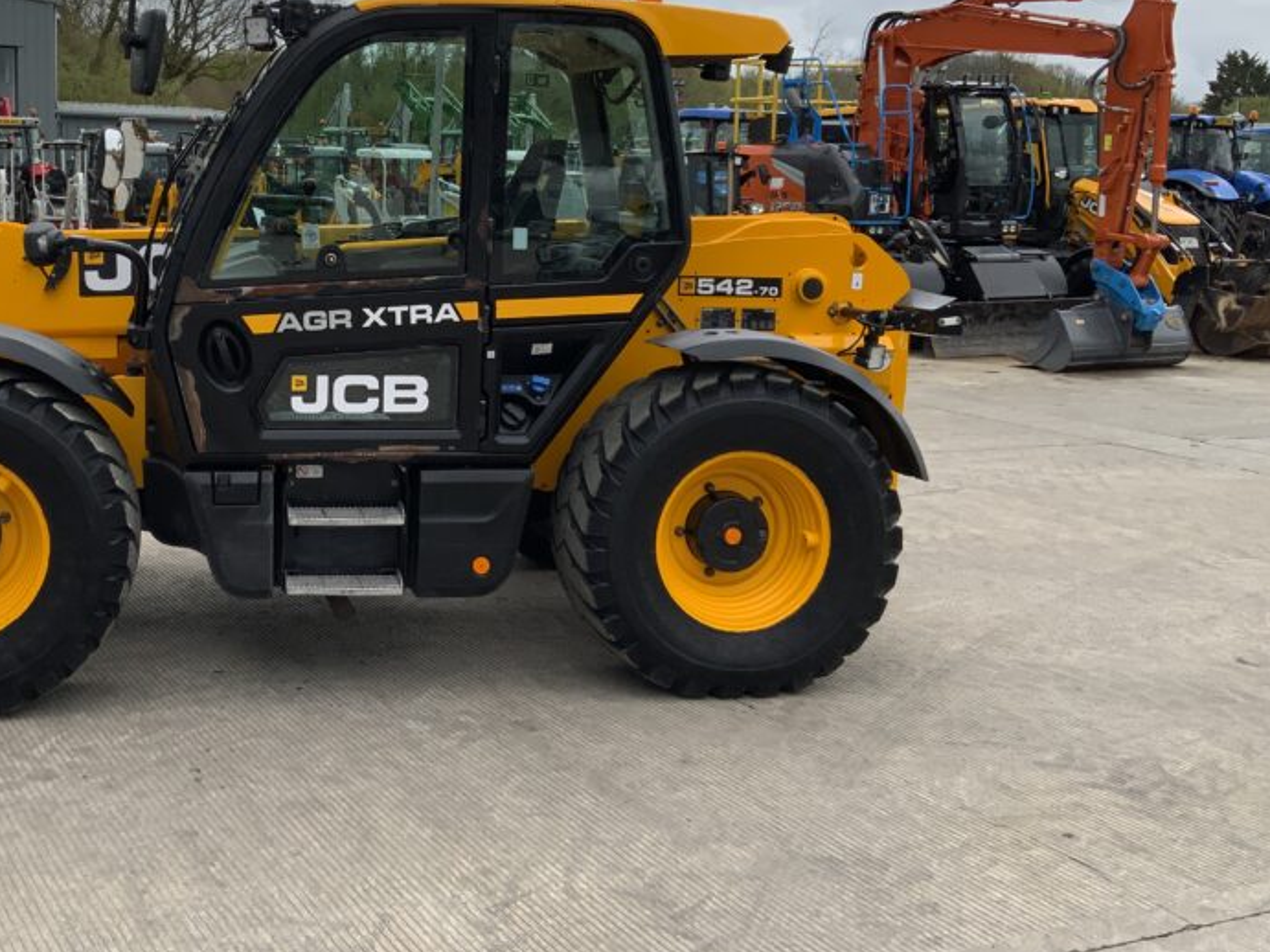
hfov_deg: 43.0
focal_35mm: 43
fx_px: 1577
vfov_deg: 33.3
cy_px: 318
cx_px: 377
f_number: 1.8
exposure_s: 1/1577
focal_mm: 3
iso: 16
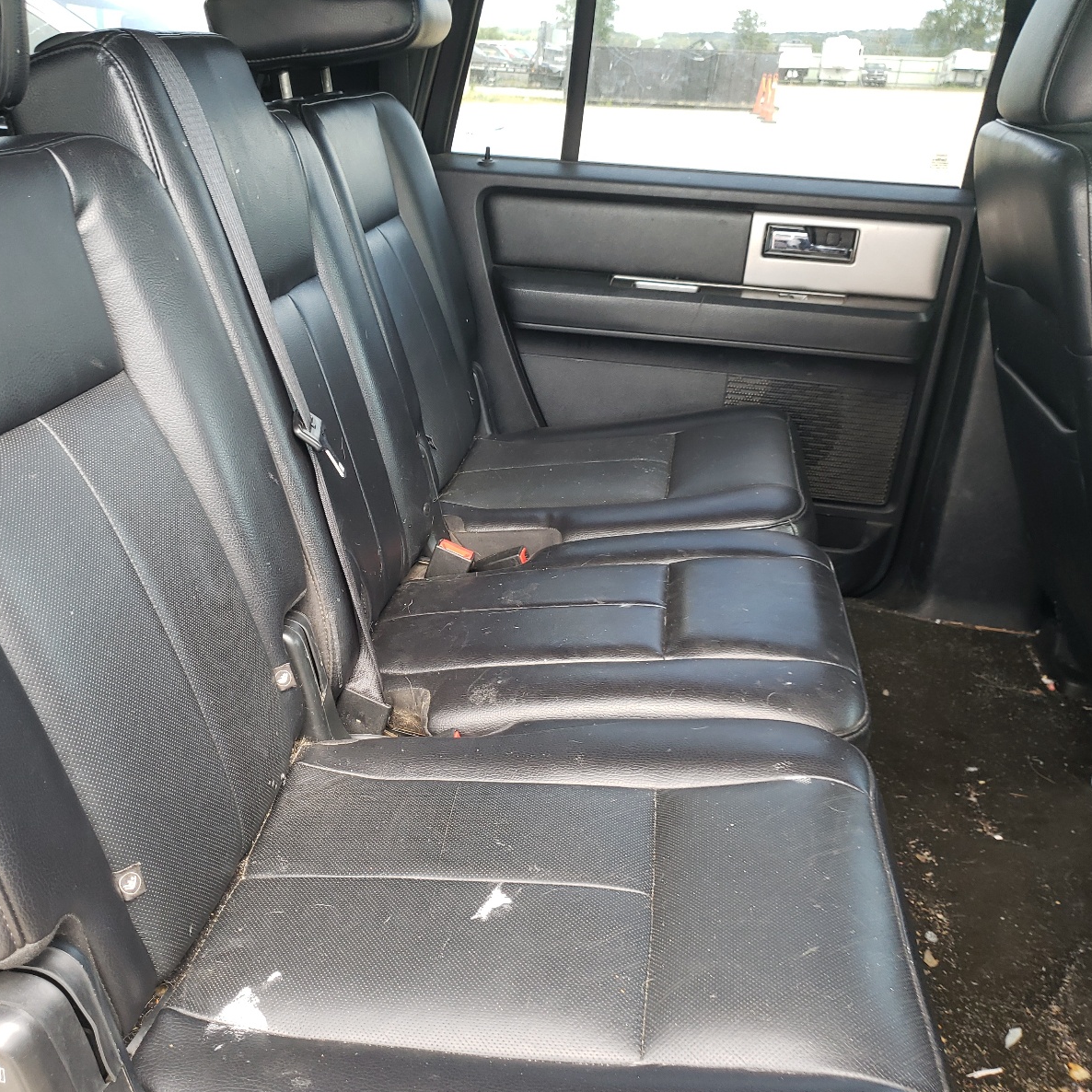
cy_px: 551
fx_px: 1106
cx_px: 375
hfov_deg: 51.7
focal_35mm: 31
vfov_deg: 52.5
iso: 57
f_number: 1.5
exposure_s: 1/60.2
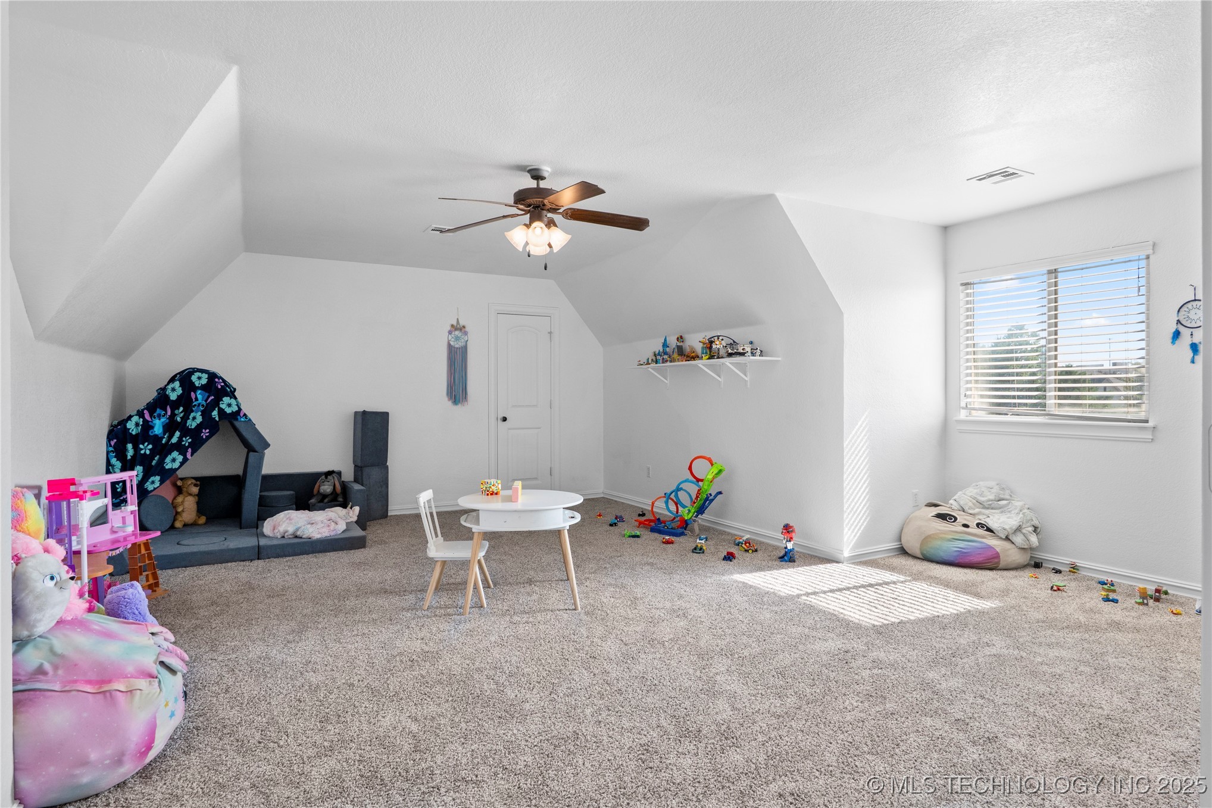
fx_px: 606
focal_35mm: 18
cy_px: 404
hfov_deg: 90.0
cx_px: 606
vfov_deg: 67.4
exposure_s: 1/15
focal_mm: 18
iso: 640
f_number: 11
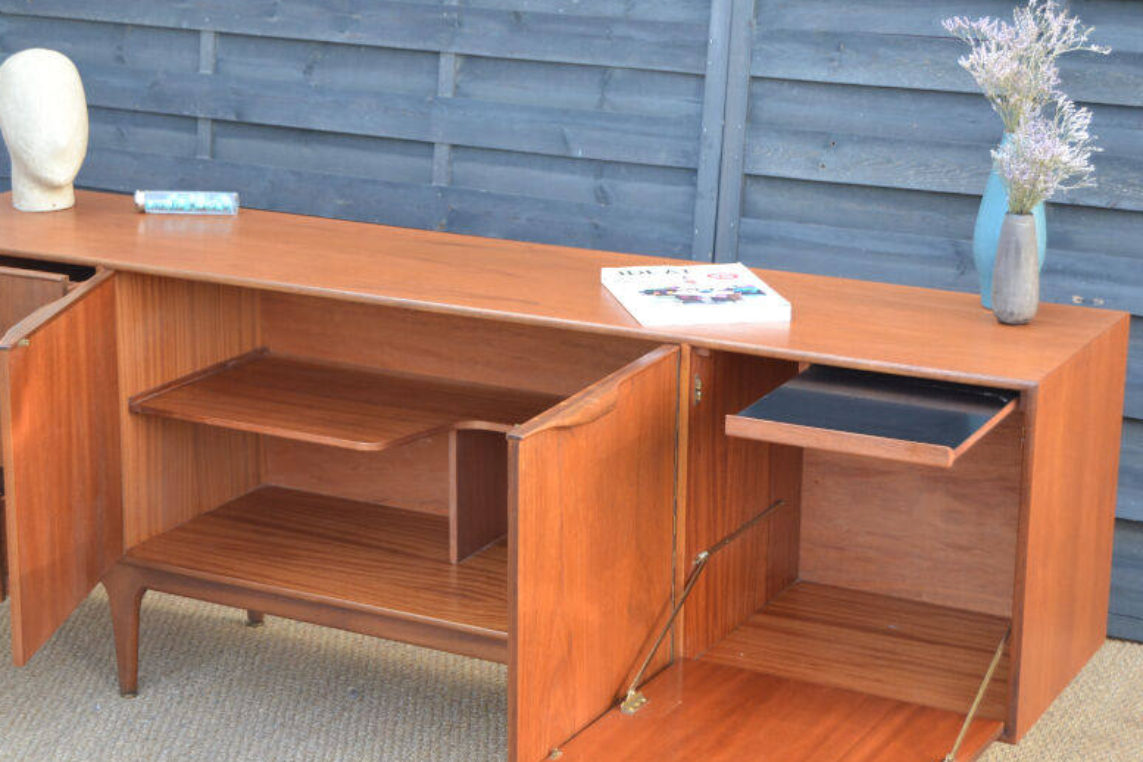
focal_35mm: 73
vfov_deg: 18.7
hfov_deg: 27.7
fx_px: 2318
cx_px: 487
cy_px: 384
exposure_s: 1/100
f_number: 5
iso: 400
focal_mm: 42
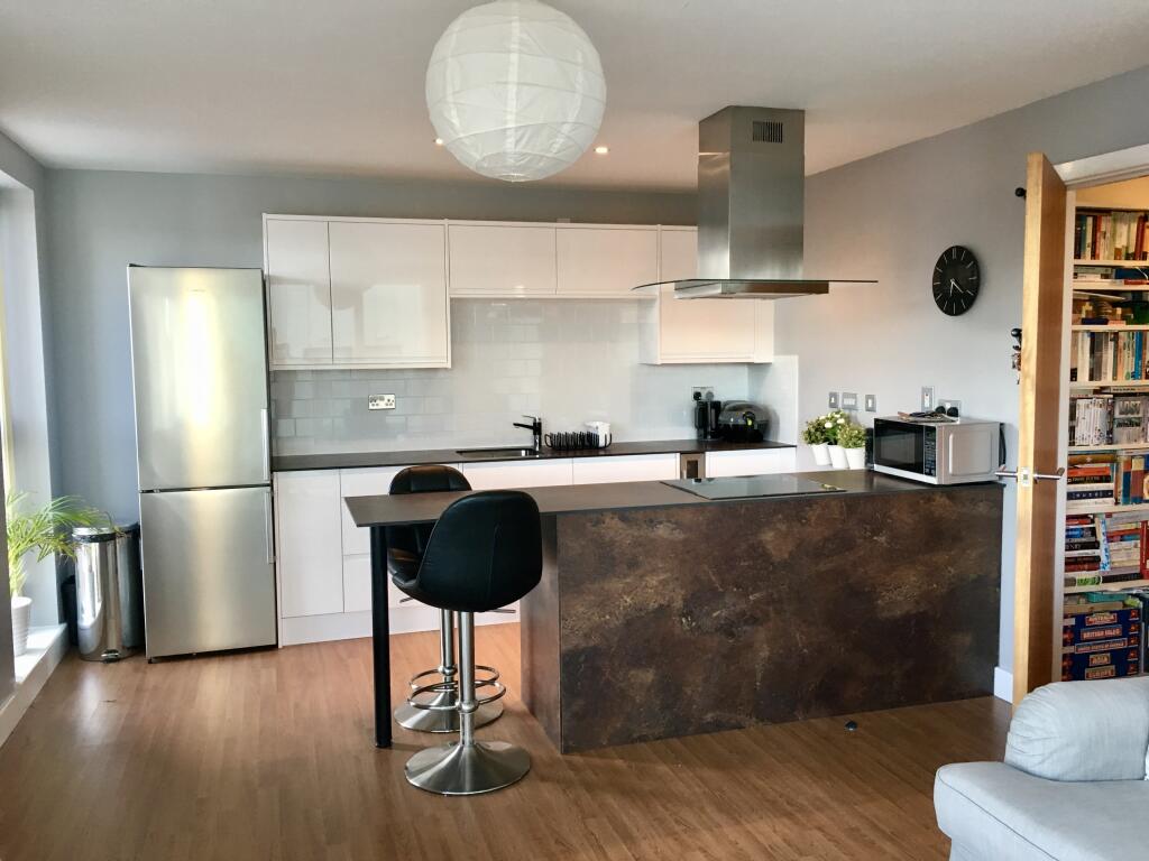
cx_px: 574
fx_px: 963
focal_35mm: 29
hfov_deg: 61.7
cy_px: 430
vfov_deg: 48.2
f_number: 2.2
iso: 125
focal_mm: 4.15
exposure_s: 1/33
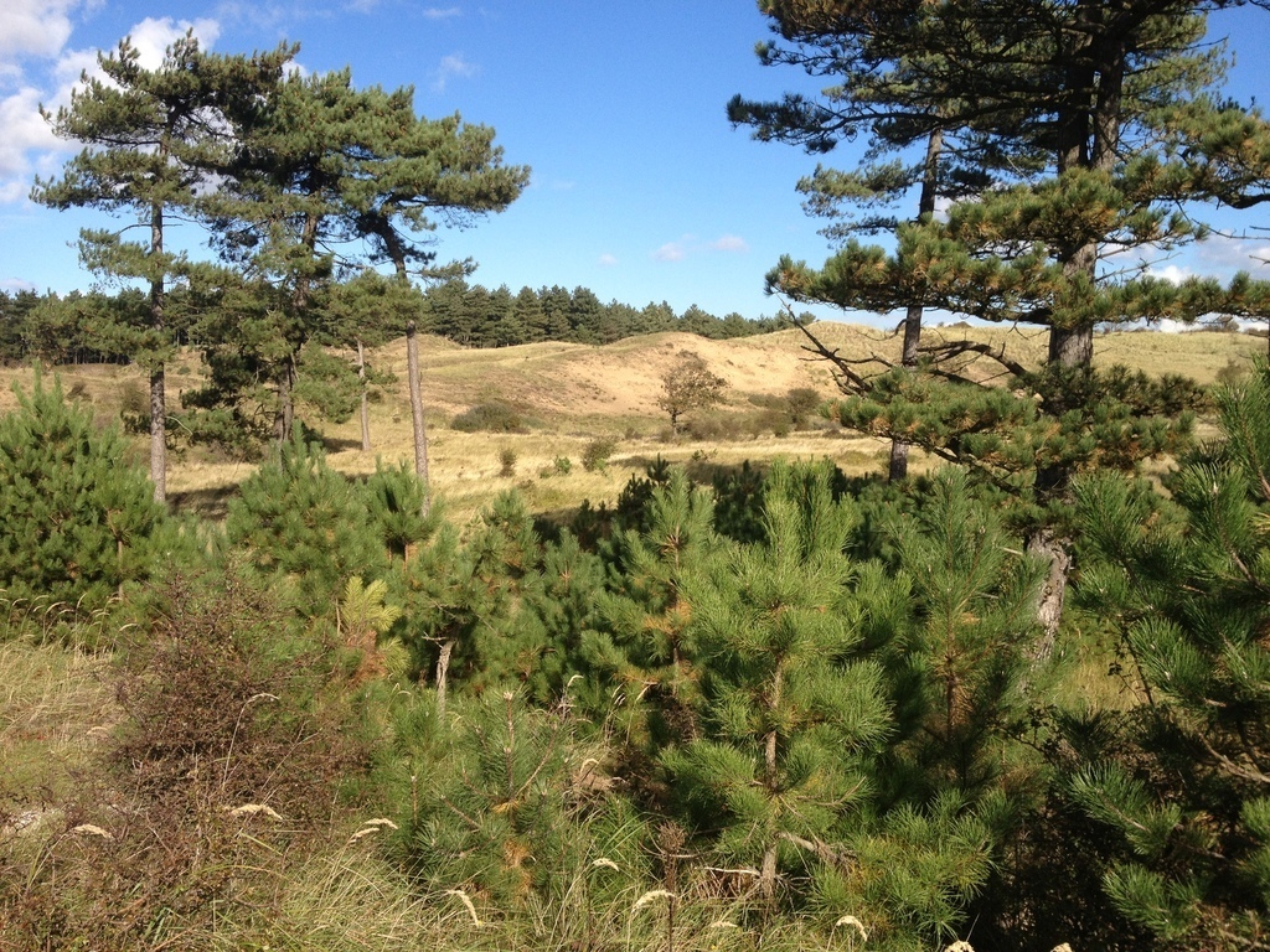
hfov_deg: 52.6
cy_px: 476
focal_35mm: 35
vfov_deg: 40.7
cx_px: 635
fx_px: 1284
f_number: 2.4
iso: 50
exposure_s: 1/1493
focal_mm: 4.28
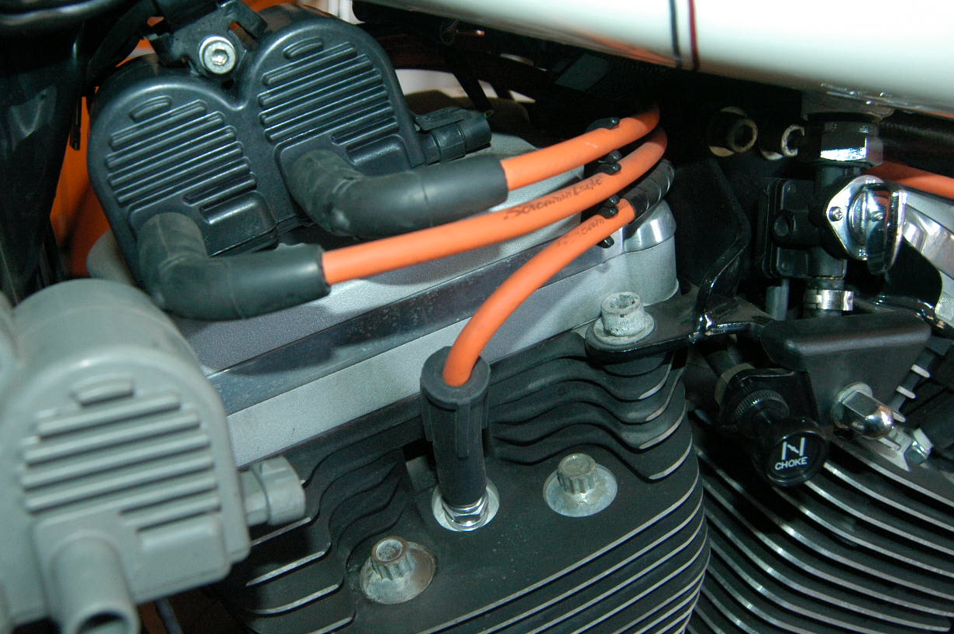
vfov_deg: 39.9
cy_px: 294
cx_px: 429
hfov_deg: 57.2
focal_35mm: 33
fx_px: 874
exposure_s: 1/60
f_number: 5
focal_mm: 18
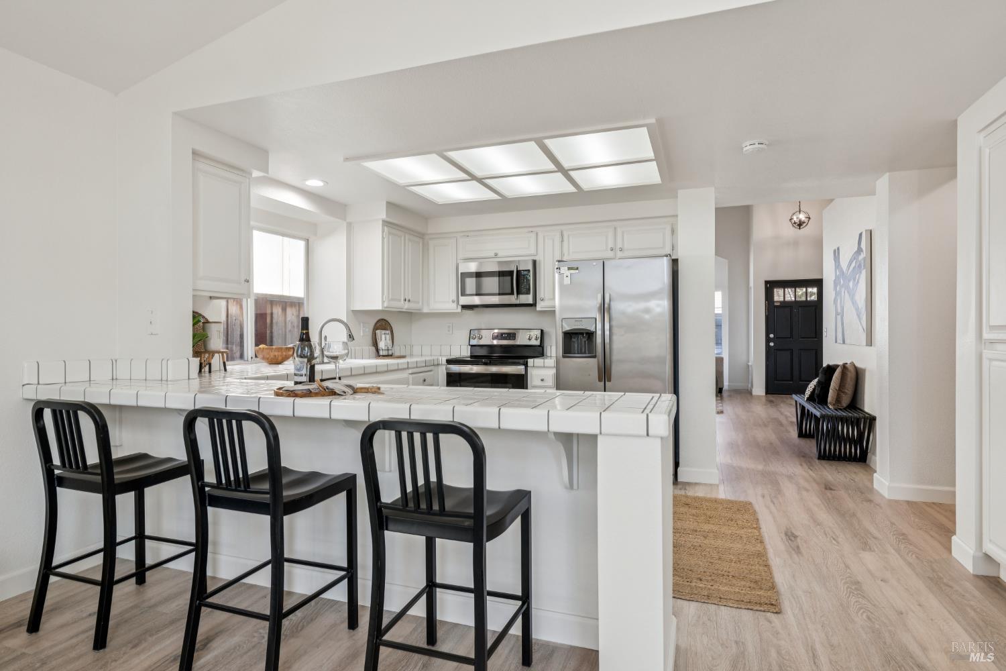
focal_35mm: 20
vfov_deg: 63.2
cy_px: 336
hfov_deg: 85.4
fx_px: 545
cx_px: 503
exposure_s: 1/20
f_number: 8
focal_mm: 19.5
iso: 110
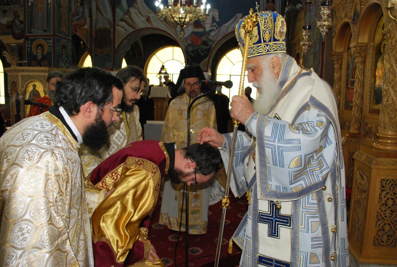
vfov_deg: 48.1
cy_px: 134
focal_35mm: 27
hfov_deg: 67.3
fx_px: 298
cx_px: 198
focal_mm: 18
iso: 800
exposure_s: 1/60
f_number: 5
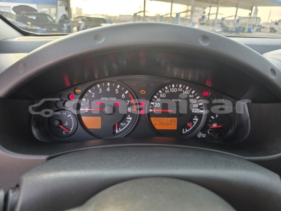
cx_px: 140
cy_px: 106
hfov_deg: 73.9
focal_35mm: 23
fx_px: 187
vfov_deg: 58.9
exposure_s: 1/180
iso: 64
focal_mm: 6.3
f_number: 1.7
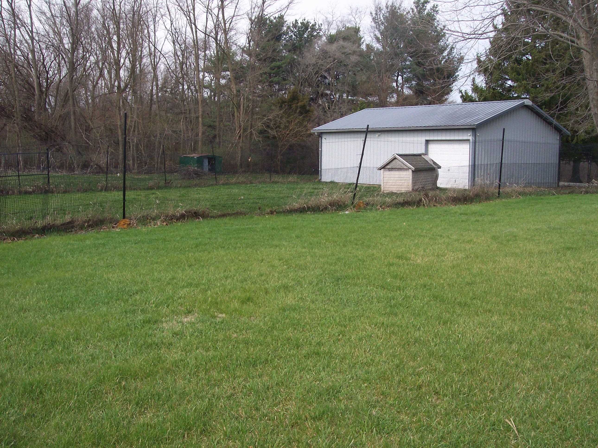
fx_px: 656
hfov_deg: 49.0
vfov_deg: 37.7
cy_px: 224
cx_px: 299
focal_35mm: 38
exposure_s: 1/500
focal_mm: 8
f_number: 4.8
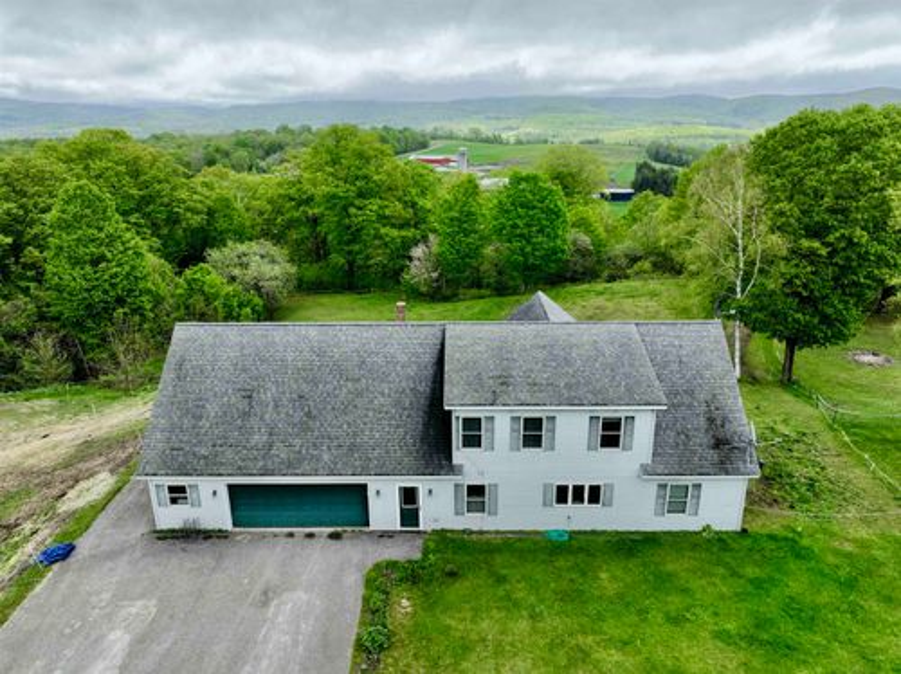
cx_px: 450
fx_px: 624
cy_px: 337
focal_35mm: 24
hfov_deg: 71.6
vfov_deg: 56.7
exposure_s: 1/1600
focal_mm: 12.29
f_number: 2.8
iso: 410
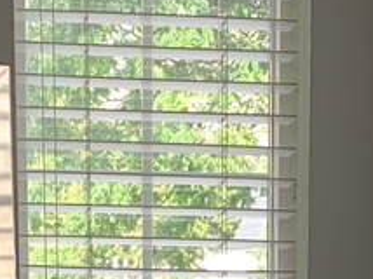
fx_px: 2013
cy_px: 743
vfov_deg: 7.3
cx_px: 148
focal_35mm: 187
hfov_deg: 10.6
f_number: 1.8
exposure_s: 1/125
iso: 25
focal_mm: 4.25
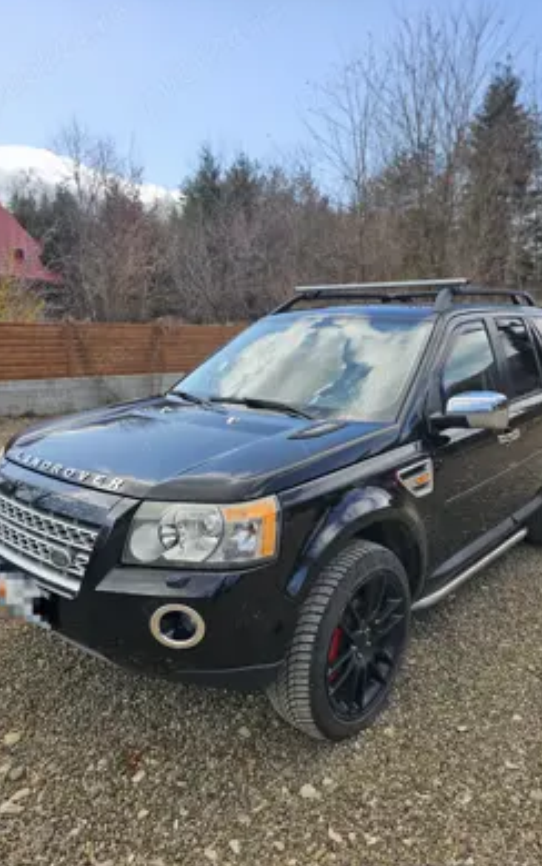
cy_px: 433
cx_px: 289
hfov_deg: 49.3
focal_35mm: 25
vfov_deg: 72.5
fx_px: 590
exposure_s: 1/312
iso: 10
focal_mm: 6.3
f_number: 1.7
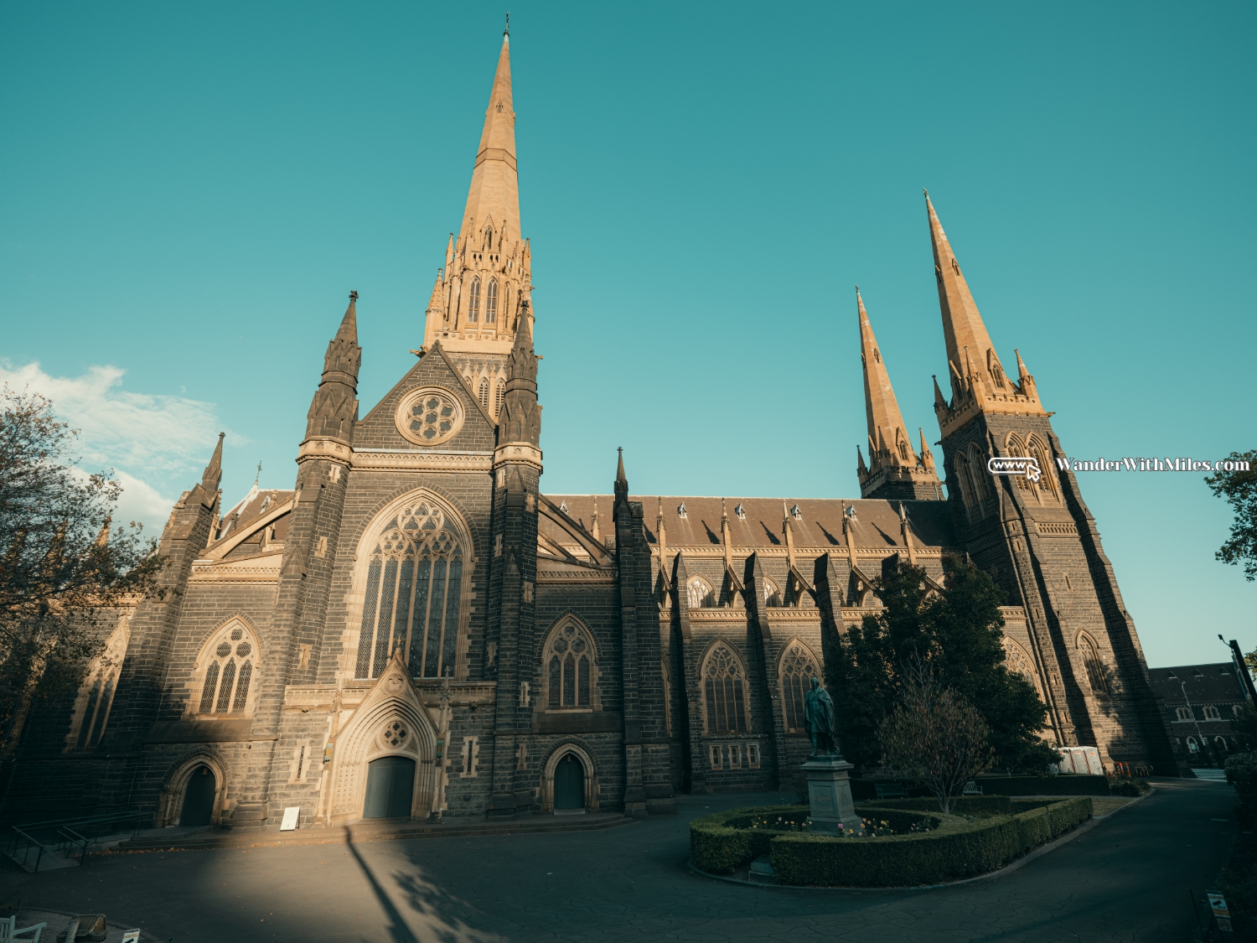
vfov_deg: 71.6
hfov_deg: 87.8
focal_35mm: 18
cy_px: 472
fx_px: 654
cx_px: 628
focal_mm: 22.8
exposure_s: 1/600
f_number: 4
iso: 200
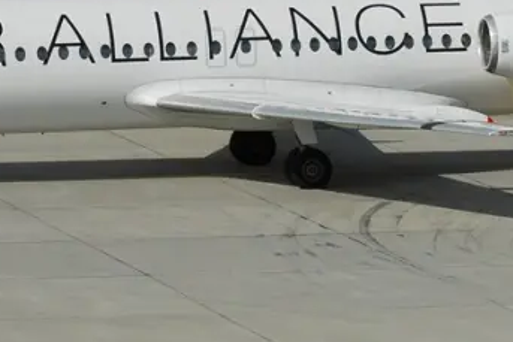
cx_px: 289
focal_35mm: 380
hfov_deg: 5.4
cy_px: 56
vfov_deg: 3.6
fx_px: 5424
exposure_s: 1/500
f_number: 8
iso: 100
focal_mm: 85
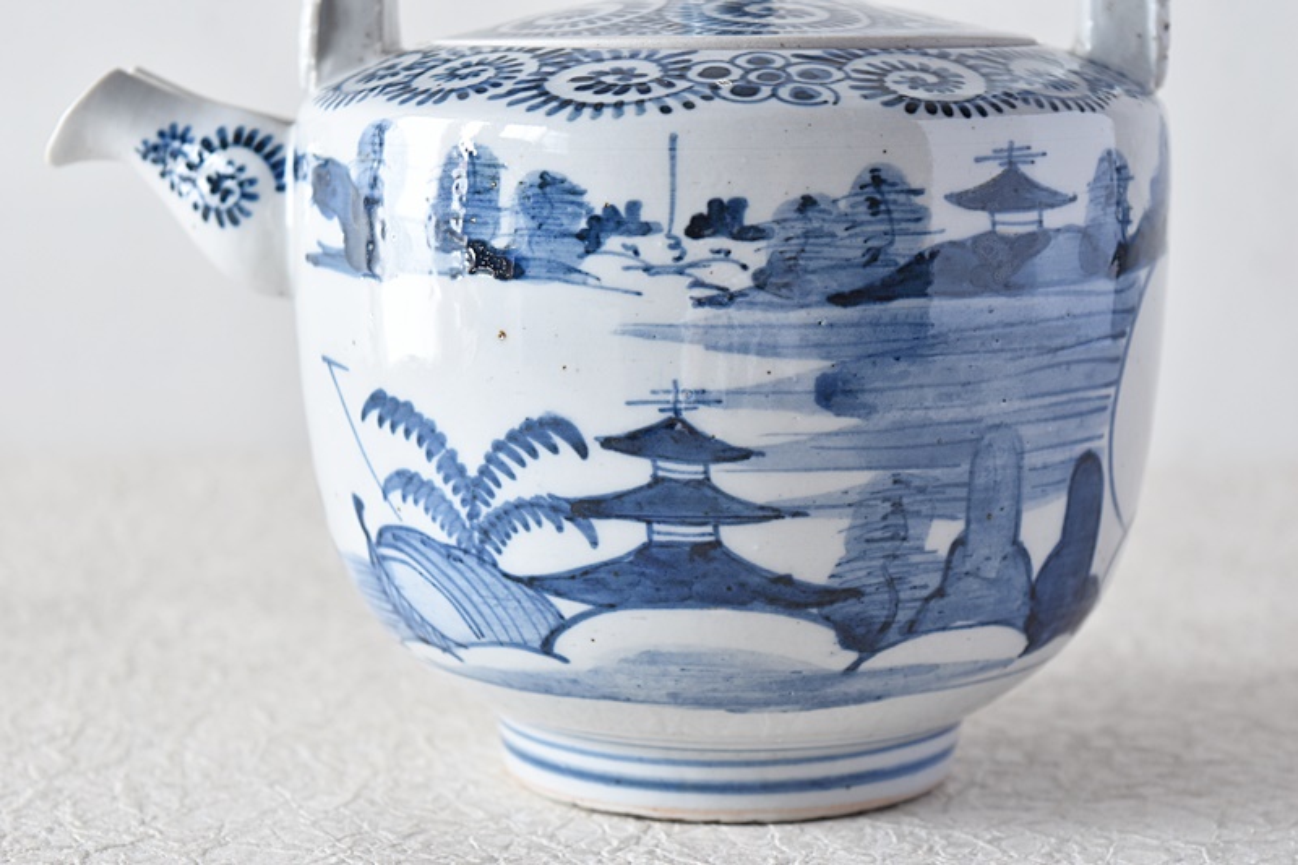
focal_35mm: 82
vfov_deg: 16.5
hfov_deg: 24.6
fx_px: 2974
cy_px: 432
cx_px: 649
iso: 400
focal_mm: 55
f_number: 5.6
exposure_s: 1/2.5
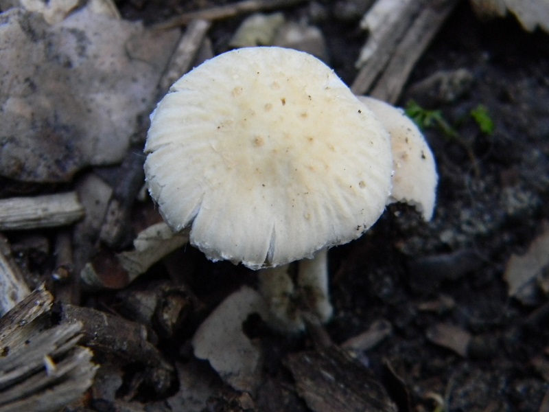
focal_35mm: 83
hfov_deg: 23.6
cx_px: 274
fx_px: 1316
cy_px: 206
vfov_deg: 17.8
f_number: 4.5
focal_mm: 15.1
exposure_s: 1/71.7
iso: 400
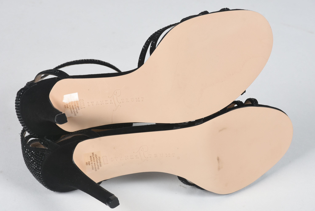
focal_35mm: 158
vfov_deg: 8.7
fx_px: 1379
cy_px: 106
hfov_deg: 13.0
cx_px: 158
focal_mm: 105
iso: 200
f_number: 14
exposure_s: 1/125
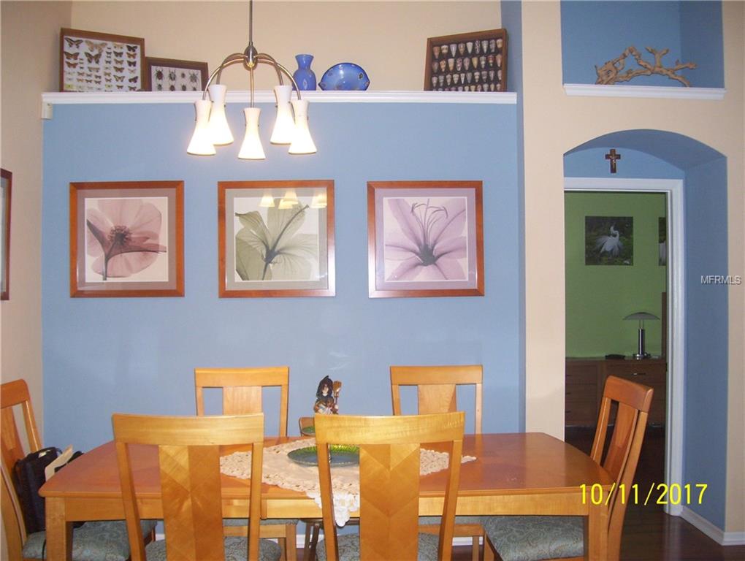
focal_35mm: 36
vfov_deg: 39.7
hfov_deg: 51.3
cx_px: 372
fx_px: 776
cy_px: 280
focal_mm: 6
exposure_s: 1/60
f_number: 2.7
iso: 200
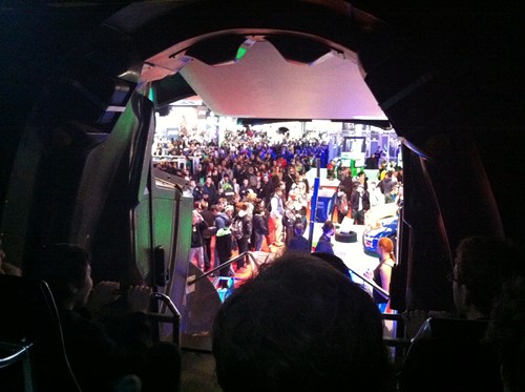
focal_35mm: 35
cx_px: 262
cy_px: 196
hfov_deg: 52.7
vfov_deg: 40.6
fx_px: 530
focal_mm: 3.85
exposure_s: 1/15
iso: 1000
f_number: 2.8
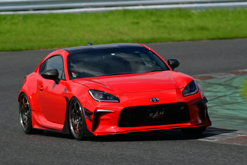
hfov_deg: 4.1
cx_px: 124
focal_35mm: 500
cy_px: 82
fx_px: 3430
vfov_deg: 2.8
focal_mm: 500
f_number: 9
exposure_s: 1/320
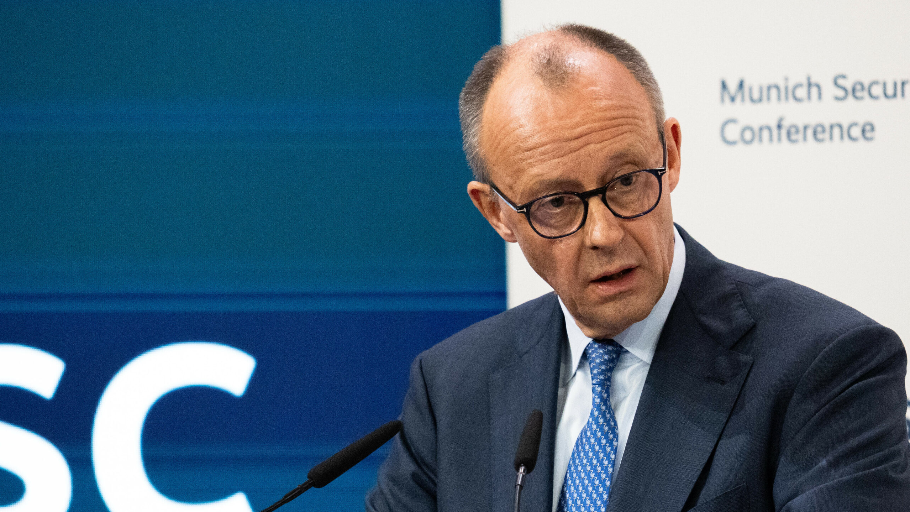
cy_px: 280
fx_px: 16045
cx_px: 455
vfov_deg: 1.8
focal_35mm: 665
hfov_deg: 3.2
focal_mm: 423
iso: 12800
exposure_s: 1/500
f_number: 6.3
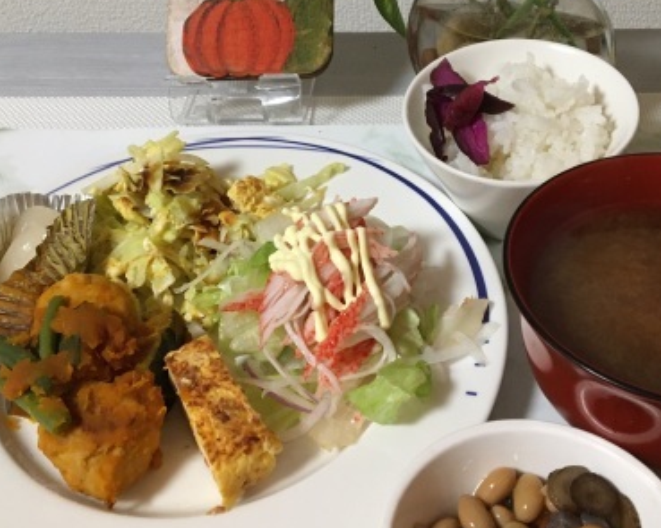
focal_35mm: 46
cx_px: 346
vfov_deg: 32.6
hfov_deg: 40.3
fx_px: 900
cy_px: 195
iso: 160
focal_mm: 4.15
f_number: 2.2
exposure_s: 1/30
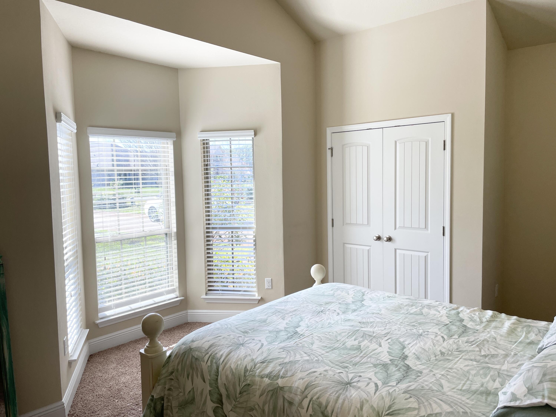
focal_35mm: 26
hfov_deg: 67.3
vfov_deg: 53.1
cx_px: 278
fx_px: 418
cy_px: 208
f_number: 1.6
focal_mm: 4.2
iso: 32
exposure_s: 1/272
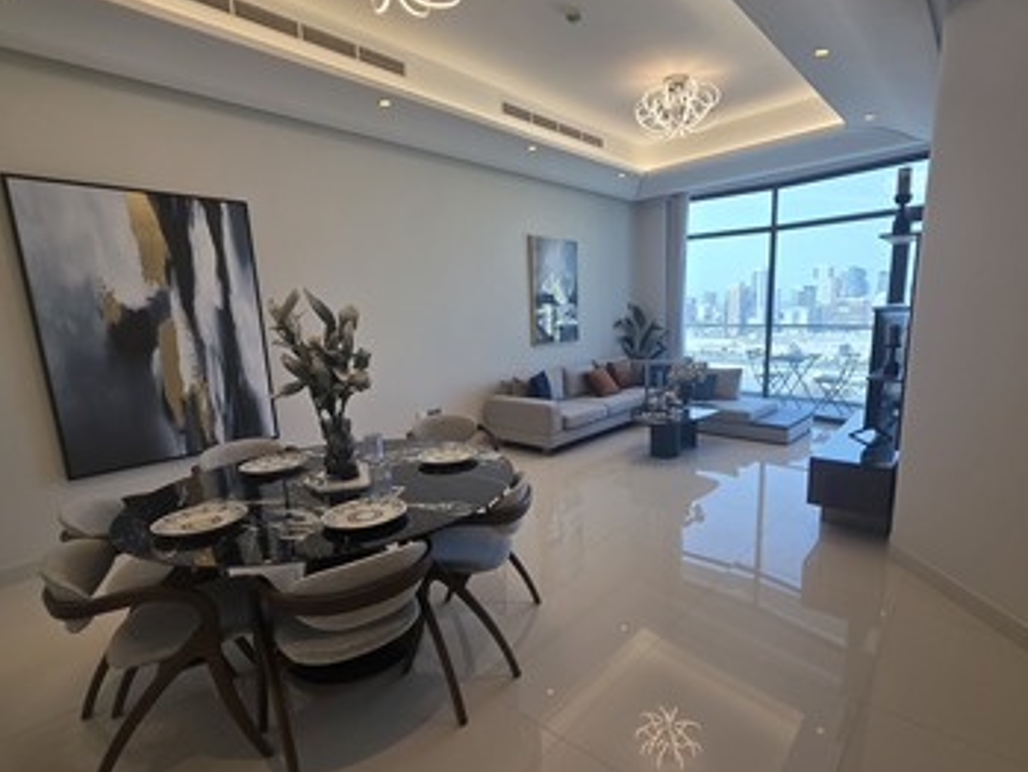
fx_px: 505
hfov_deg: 90.5
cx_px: 579
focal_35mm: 17
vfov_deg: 74.7
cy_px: 414
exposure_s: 1/100
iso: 25
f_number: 1.9
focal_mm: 2.2
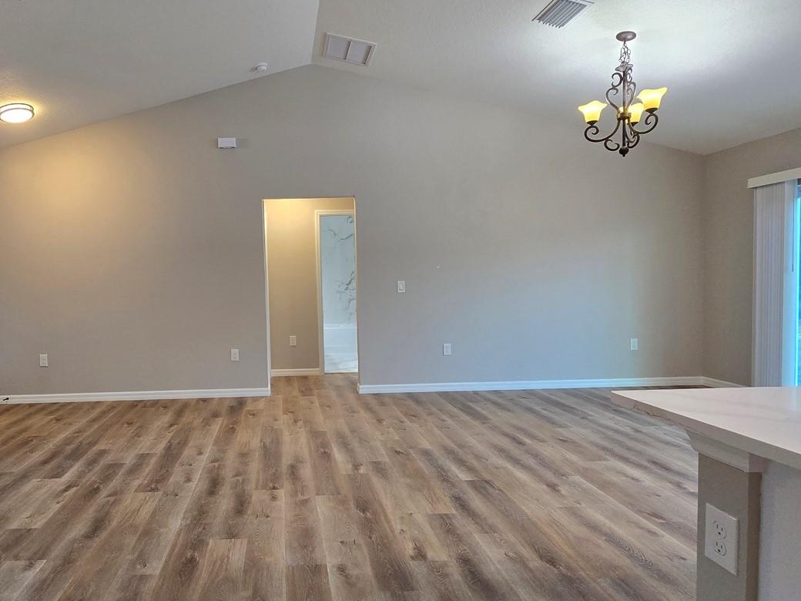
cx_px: 283
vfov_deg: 66.0
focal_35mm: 20
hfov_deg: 79.7
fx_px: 463
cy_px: 307
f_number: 2.2
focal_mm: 2.2
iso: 160
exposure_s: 1/60
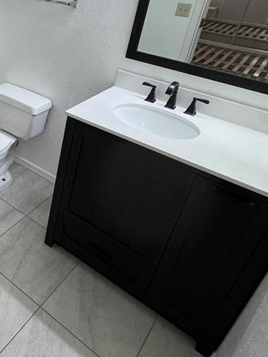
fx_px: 310
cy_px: 118
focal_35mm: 30
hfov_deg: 40.8
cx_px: -1
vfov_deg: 58.6
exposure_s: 1/120
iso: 160
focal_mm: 1.57
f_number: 1.8
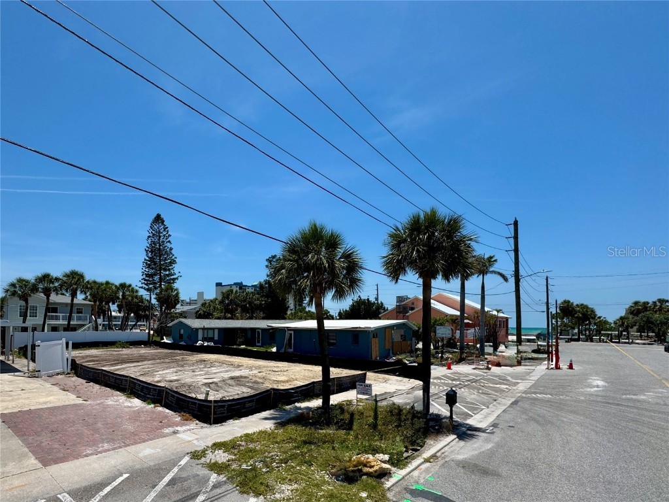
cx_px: 334
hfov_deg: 102.1
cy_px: 251
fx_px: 271
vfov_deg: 85.7
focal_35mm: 14
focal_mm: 2.22
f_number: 2.2
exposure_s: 1/2874
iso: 50
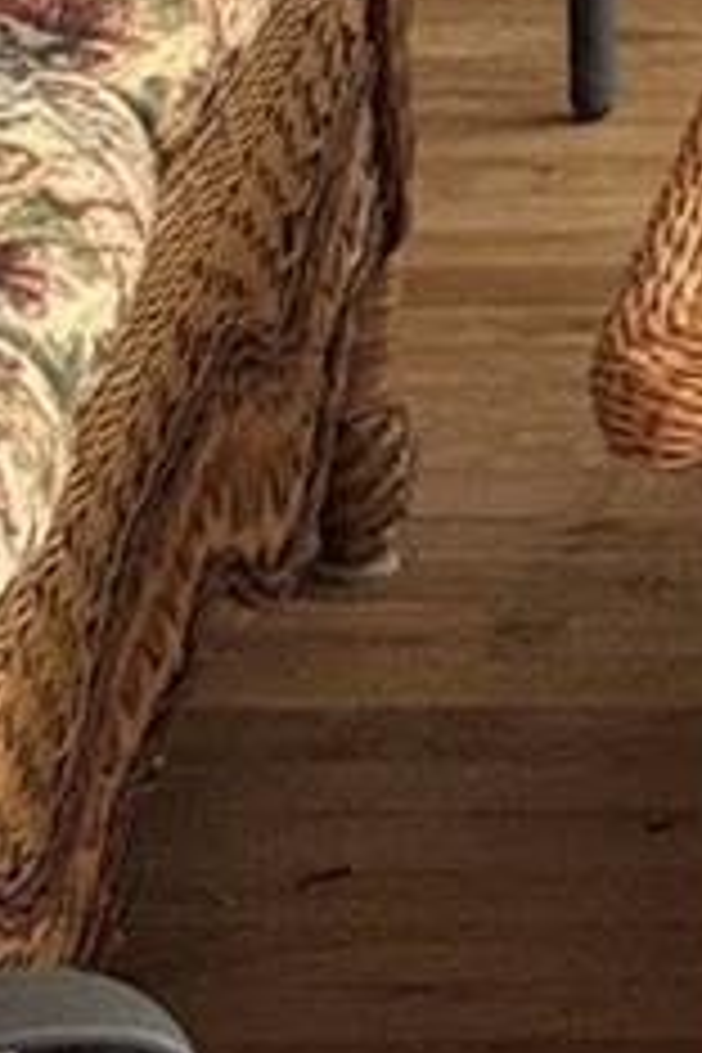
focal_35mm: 328
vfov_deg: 6.0
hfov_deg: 4.1
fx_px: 9593
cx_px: 1971
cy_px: -1440
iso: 250
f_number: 1.78
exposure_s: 1/60
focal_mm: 6.76
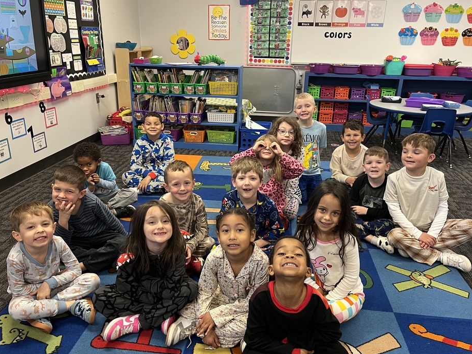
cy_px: 181
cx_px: 228
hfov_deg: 61.6
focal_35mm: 29
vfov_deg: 48.2
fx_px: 396
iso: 160
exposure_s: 1/60
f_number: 1.6
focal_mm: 5.1
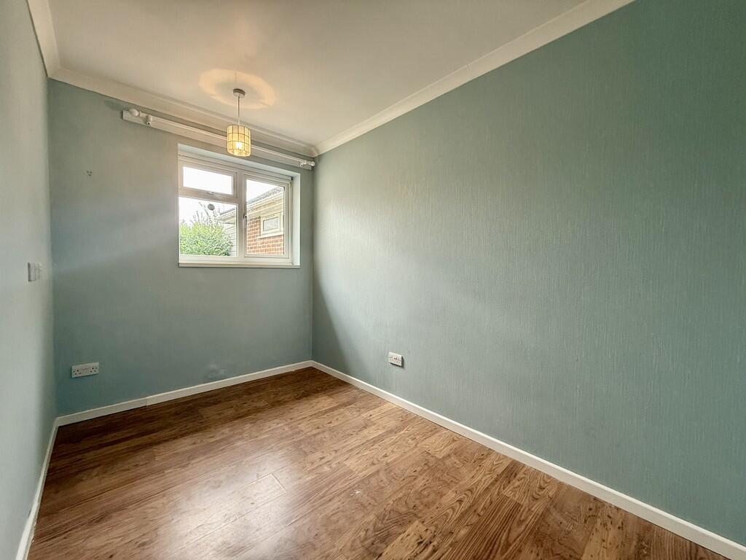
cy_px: 280
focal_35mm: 14
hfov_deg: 102.1
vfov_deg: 85.7
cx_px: 373
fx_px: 302
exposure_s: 1/100
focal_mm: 2.22
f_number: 2.2
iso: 160
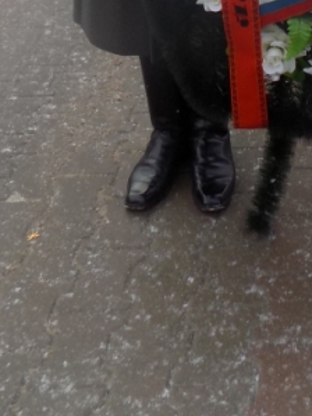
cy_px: -297
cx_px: 366
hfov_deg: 17.8
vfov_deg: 19.5
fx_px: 948
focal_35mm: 79
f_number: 3.1
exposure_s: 1/160
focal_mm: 4
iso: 80
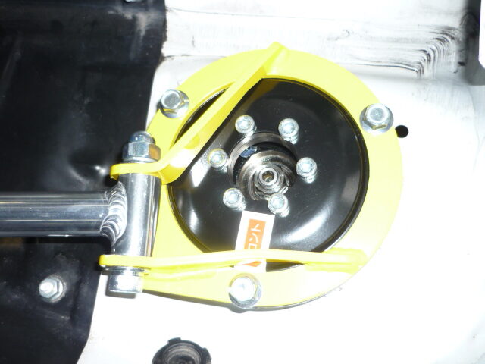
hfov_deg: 55.4
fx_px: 462
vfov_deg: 42.9
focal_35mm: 33
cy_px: 182
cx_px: 242
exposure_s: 1/30
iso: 100
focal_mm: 5.5
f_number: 2.8
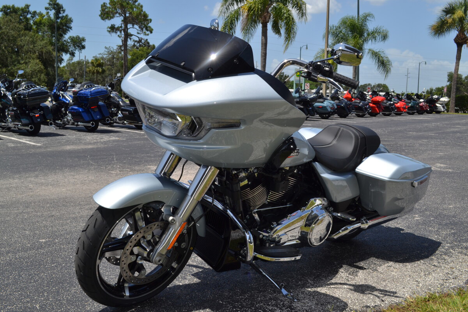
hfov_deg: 57.2
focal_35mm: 33
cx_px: 234
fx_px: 429
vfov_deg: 40.0
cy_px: 156
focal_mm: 22
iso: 100
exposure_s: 1/200
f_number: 11
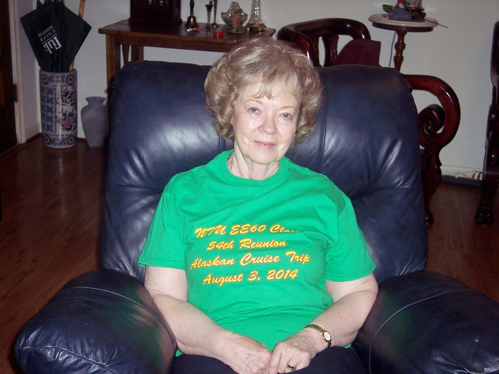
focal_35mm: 52
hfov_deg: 36.8
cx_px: 250
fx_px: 750
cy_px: 187
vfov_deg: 28.0
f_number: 3.4
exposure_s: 1/60
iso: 100
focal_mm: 10.7
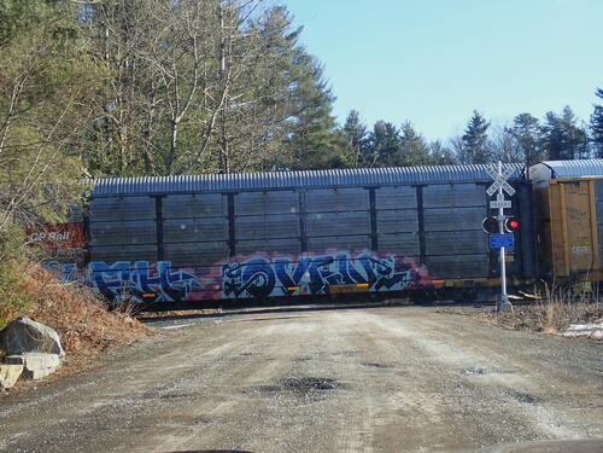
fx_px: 923
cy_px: 226
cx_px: 302
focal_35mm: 53
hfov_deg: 36.2
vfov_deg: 27.5
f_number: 4.5
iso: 100
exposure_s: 1/160
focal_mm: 9.6
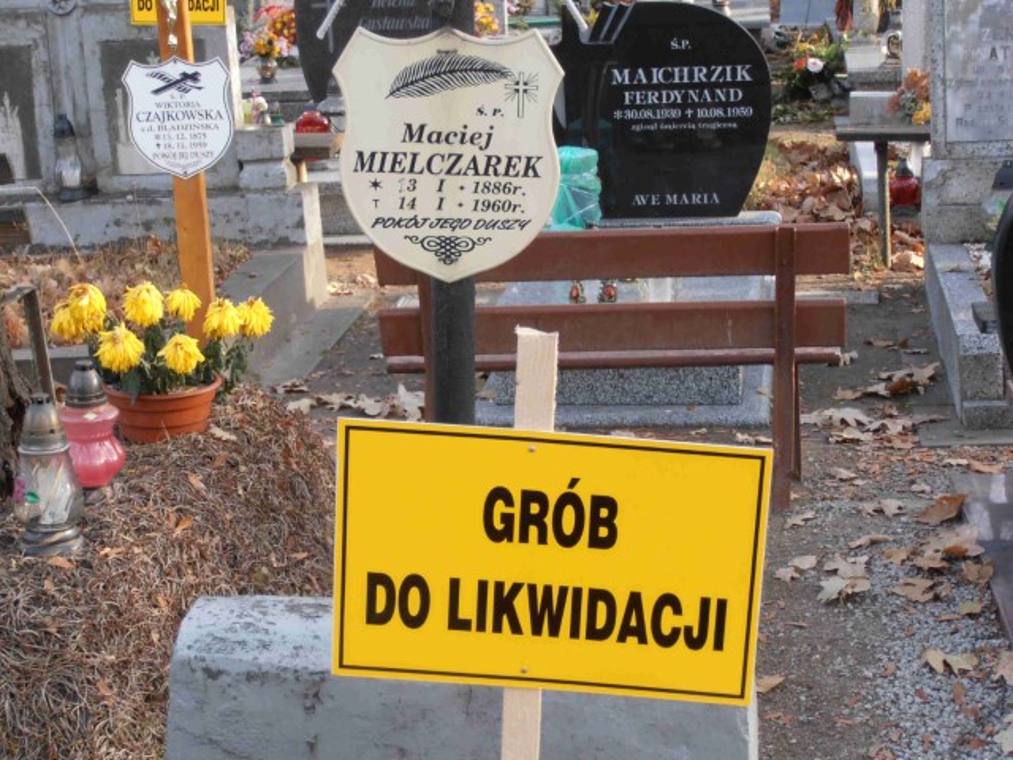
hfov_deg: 22.3
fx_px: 2575
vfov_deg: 16.8
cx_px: 506
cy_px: 380
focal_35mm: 88
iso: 100
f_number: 5.1
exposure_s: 1/60
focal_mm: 15.51
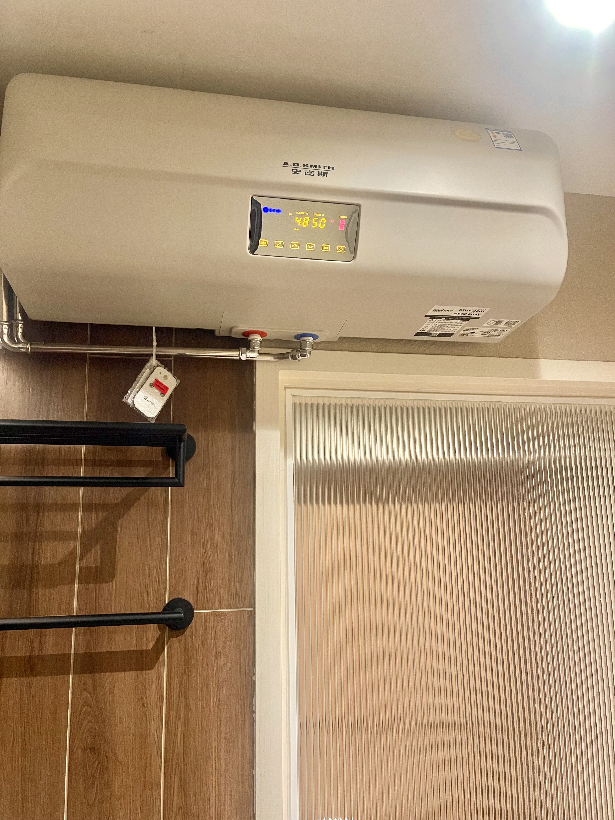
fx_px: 592
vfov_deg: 69.4
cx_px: 308
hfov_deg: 54.9
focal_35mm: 25
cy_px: 410
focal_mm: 5.1
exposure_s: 1/50
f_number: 1.6
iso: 320
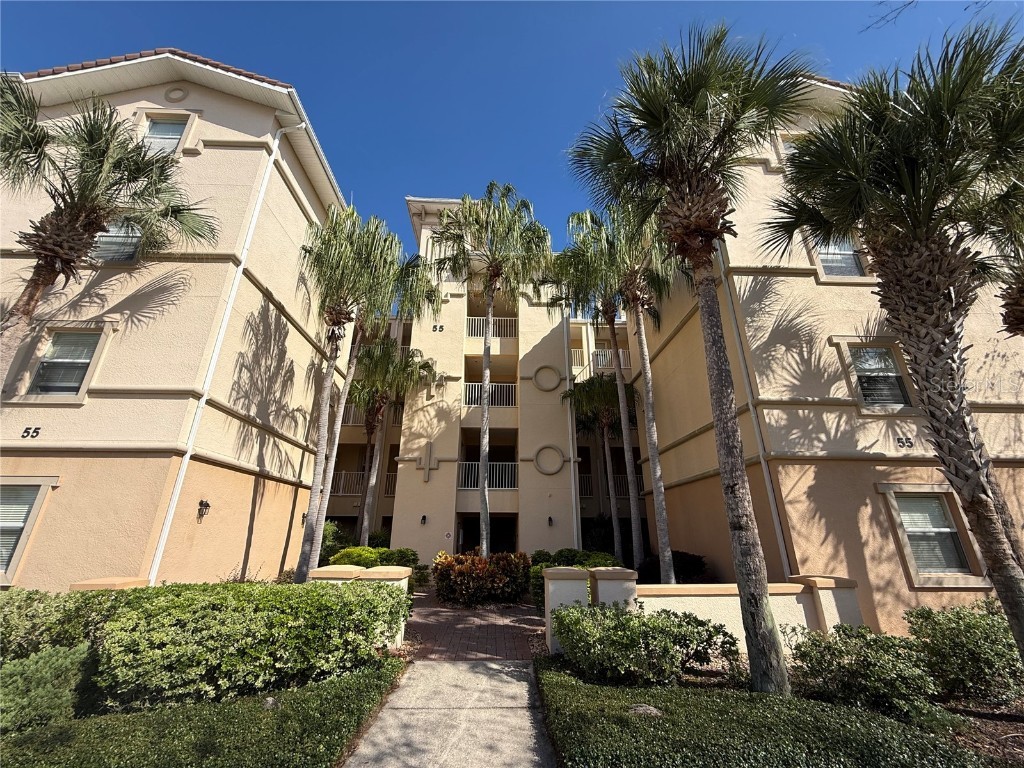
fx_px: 414
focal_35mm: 14
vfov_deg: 85.7
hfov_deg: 102.1
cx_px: 512
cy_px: 384
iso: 50
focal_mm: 2.22
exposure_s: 1/1431
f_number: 2.2
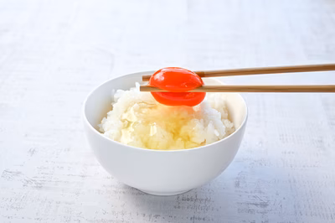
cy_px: 112
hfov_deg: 39.6
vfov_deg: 26.9
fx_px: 465
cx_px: 168
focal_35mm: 50
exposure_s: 1/60
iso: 100
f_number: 8
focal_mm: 50
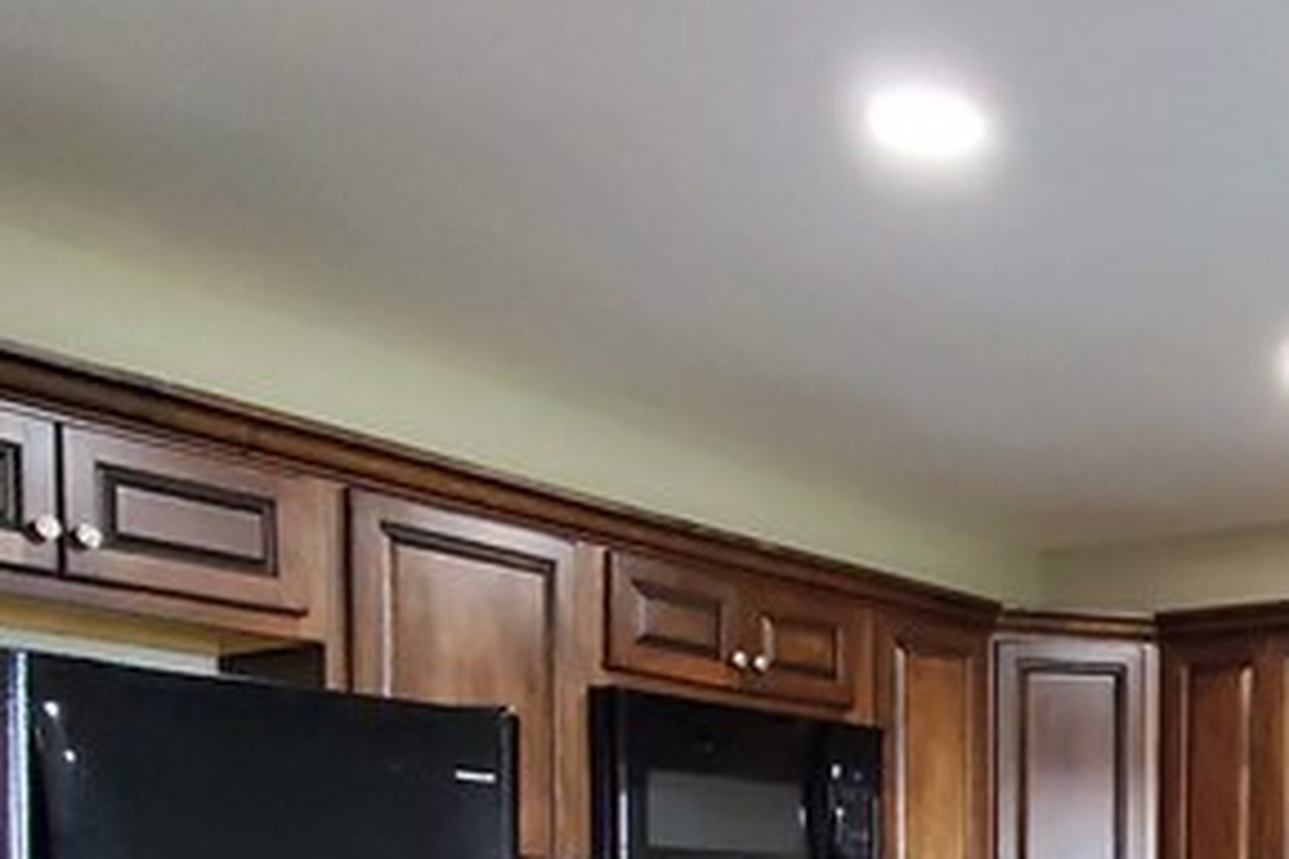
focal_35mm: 48
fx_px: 1719
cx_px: 1280
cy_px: 1016
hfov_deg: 37.0
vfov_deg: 25.4
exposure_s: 1/29
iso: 500
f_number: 2.2
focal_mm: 1.8
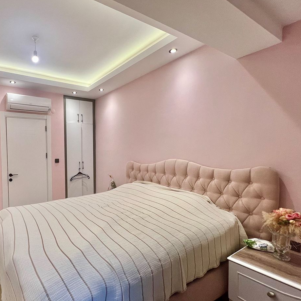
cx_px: 92
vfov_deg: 80.6
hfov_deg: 77.2
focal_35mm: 18
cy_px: 159
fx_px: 177
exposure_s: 1/100
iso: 80
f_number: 1.8
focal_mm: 1.57
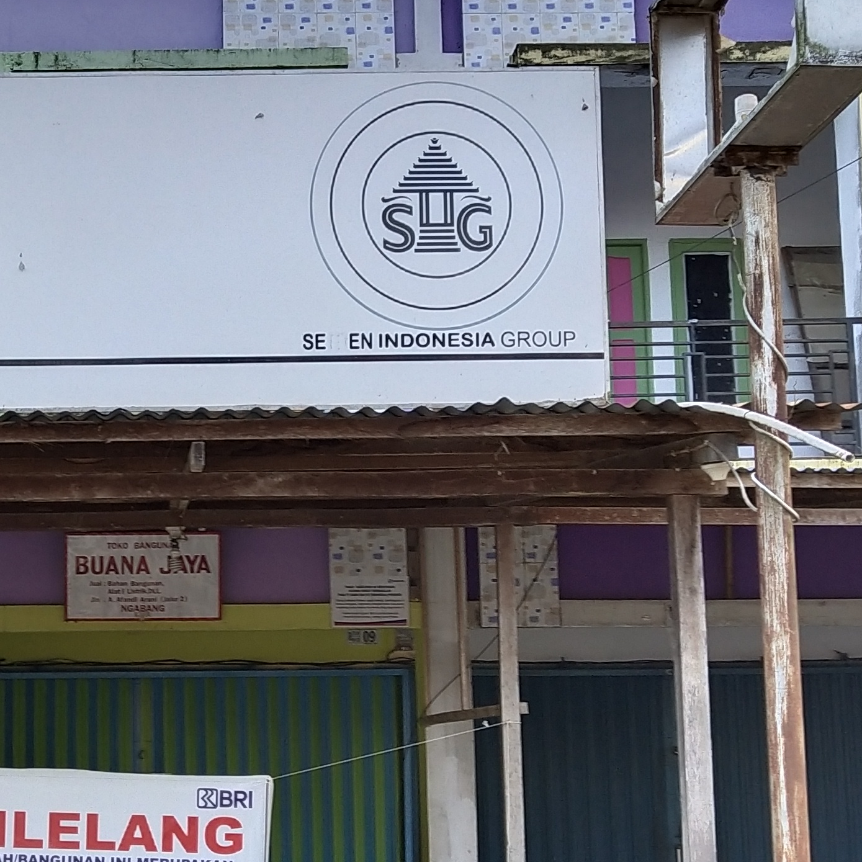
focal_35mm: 77
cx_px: 134
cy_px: 513
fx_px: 2169
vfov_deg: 22.4
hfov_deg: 22.1
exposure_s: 1/299
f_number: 1.8
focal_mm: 3.95
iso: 126
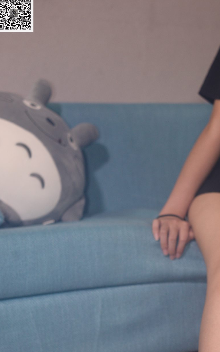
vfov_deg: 32.3
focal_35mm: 61
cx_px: 195
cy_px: 294
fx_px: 585
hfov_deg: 20.9
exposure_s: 1/125
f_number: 5
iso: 500
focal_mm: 35
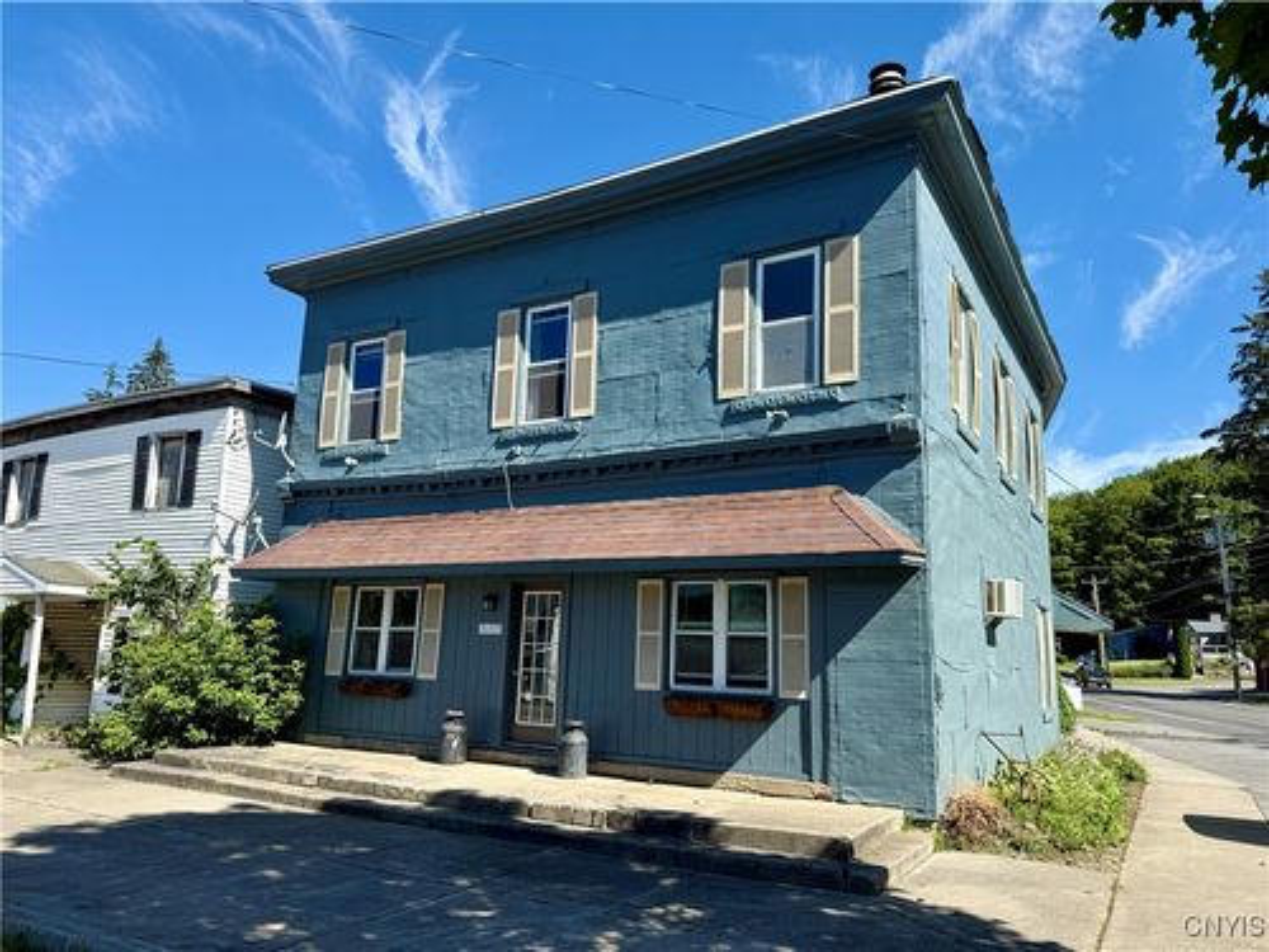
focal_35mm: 24
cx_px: 634
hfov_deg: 71.6
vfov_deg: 56.8
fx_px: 880
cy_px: 476
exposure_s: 1/3145
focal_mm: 6.76
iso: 80
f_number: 1.78
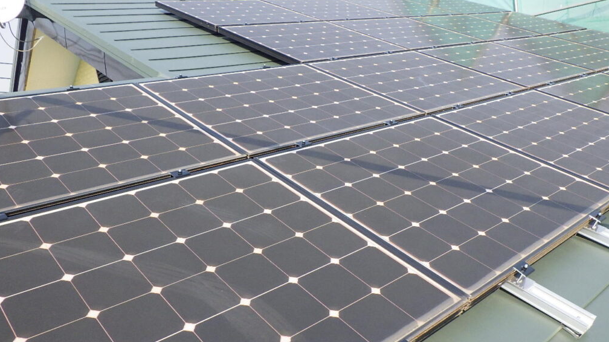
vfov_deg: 37.6
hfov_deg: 62.6
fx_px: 501
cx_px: 306
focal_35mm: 31
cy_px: 207
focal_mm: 5
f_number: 4.2
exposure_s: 1/640
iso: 250
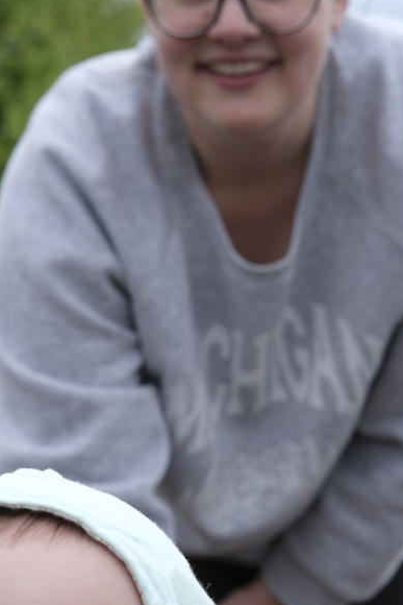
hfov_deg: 11.7
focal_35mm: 117
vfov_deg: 17.3
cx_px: 110
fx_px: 1963
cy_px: 503
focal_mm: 35
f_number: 5
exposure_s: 1/420
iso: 160
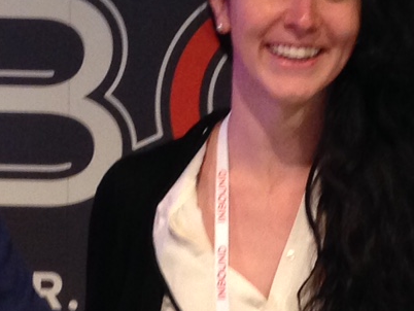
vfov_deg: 8.5
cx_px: 76
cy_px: 540
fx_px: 2010
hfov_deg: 11.7
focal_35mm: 168
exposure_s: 1/20
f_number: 2.4
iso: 160
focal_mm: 4.12
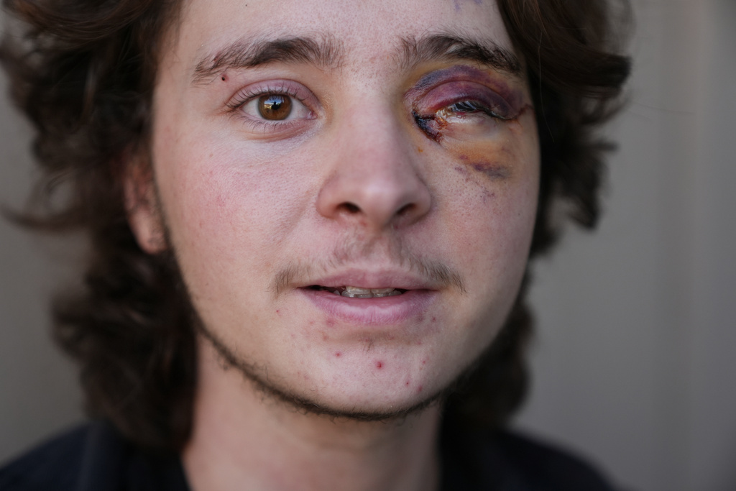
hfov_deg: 29.2
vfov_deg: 19.7
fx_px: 1411
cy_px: 246
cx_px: 368
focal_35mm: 69
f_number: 2.8
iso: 400
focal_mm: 69
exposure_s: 1/1250
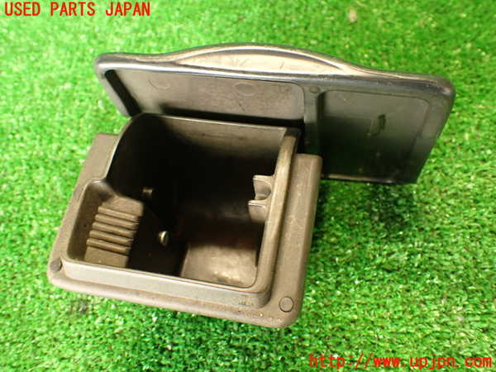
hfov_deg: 56.8
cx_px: 248
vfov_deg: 44.2
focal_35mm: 32
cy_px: 186
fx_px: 459
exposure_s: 1/30
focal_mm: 5.79
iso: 640
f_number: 2.4
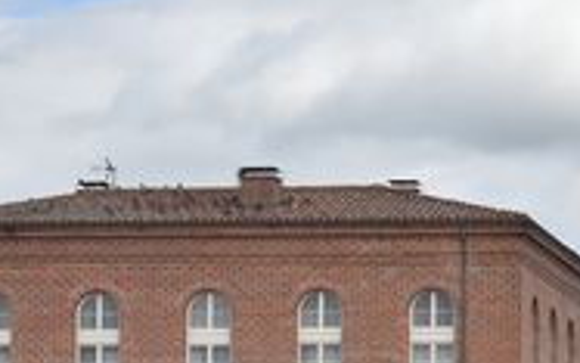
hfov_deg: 8.1
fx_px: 4062
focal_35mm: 257
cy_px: 608
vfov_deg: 5.1
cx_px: 520
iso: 200
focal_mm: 45
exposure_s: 1/400
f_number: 10
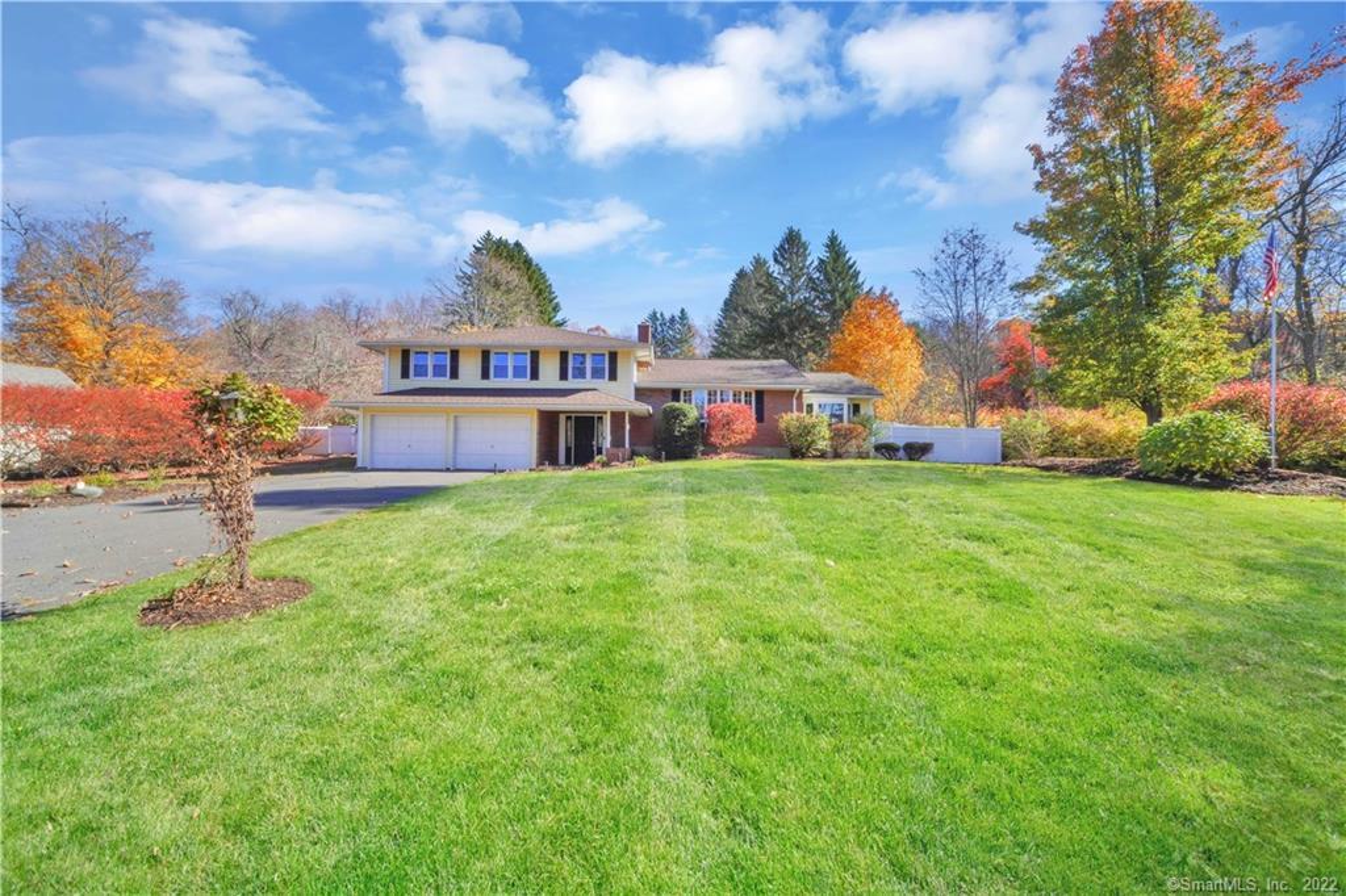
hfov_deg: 112.6
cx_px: 673
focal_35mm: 12
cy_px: 448
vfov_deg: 90.0
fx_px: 448
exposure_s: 1/80
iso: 250
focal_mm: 12
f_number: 22
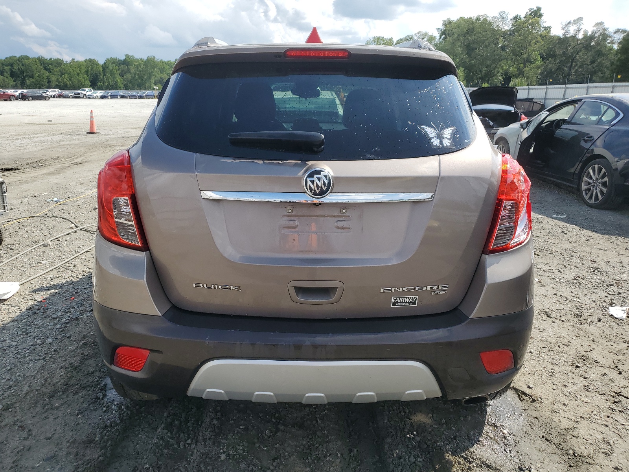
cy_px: 236
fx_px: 472
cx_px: 314
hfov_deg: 67.3
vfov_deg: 53.1
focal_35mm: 26
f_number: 1.5
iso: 50
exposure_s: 1/2500
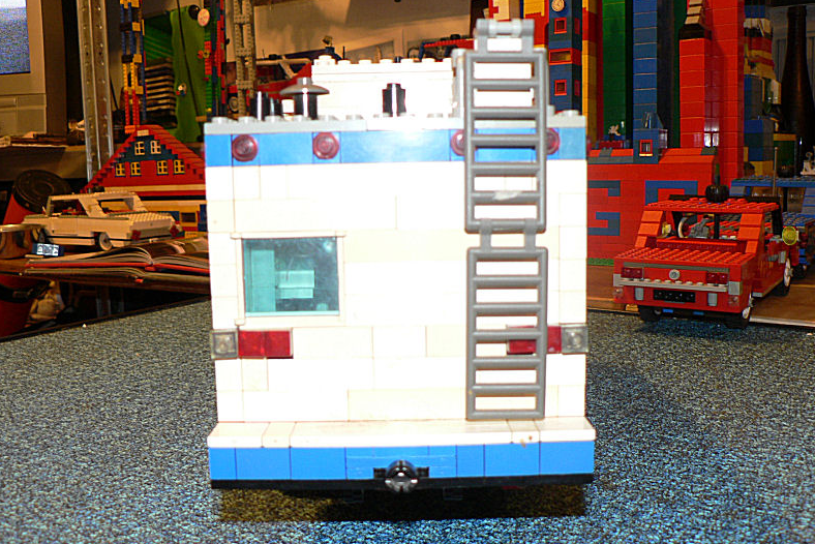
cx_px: 410
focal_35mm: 38
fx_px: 861
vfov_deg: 35.0
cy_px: 306
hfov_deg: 50.7
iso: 100
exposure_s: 1/8
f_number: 2.8
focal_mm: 6
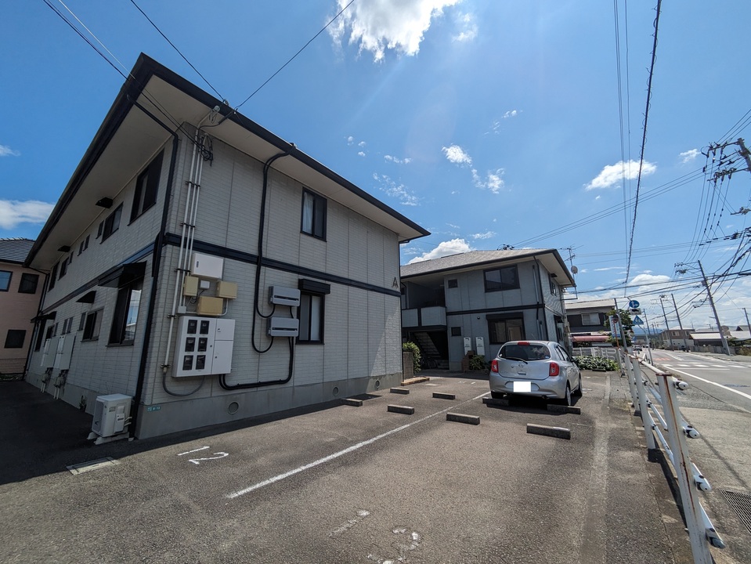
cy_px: 282
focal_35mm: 14
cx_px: 376
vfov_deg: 85.7
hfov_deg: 102.0
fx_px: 304
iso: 46
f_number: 2.2
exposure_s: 1/2747
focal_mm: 1.83
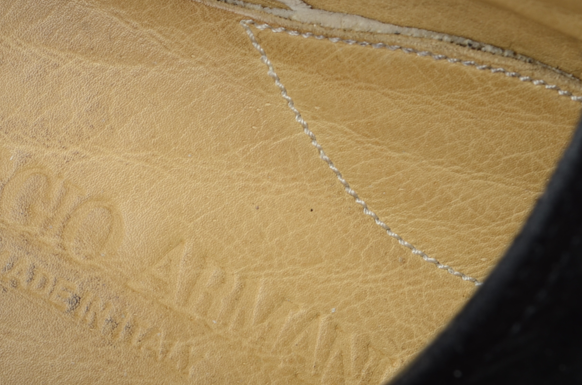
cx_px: 143
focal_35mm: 166
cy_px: 175
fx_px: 2678
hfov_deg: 12.4
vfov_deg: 8.2
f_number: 14
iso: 100
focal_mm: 55
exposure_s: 1/100
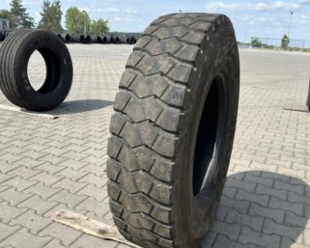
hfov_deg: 52.8
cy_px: 132
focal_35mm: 34
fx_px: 312
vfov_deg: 43.4
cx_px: 155
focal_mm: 5.7
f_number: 1.5
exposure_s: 1/2632
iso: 50
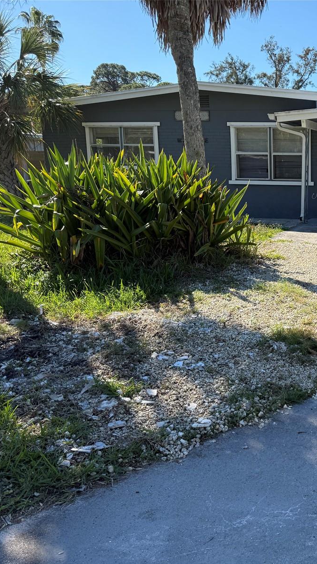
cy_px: 283
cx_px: 319
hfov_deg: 31.1
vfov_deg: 56.6
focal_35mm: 35
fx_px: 523
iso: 100
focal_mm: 6.76
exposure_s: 1/3145
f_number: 1.78
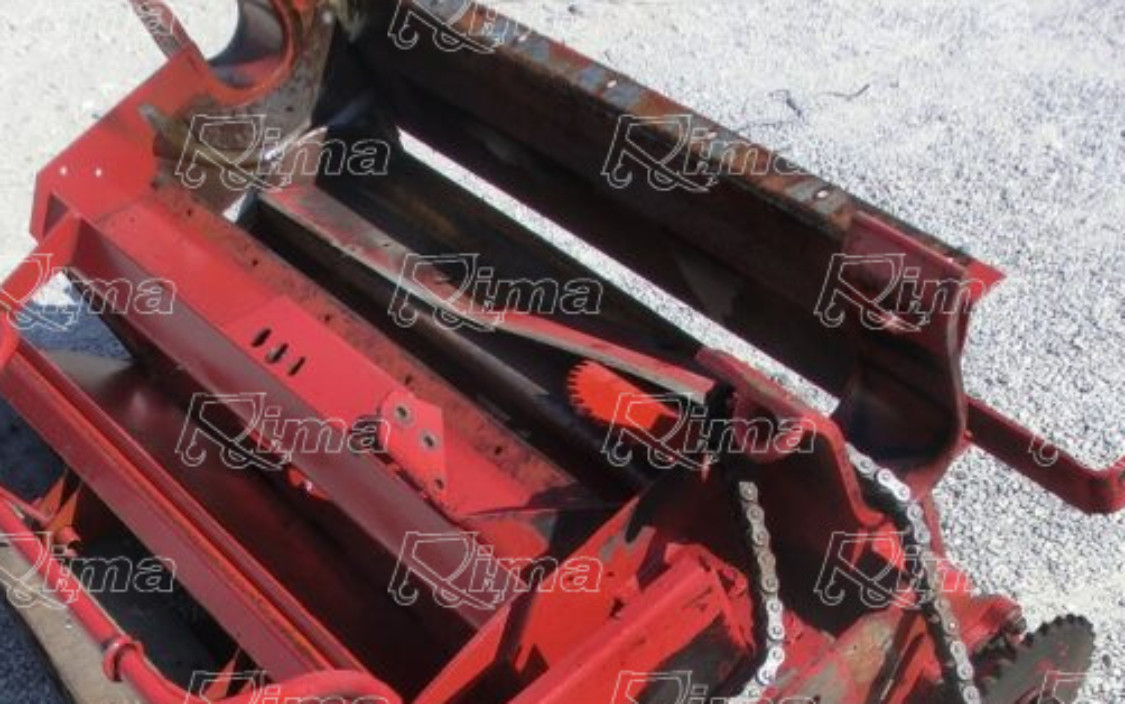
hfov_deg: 34.0
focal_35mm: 60
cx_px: 495
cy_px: 500
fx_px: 1840
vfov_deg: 21.5
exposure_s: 1/1000
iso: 100
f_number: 3.9
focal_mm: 6.61
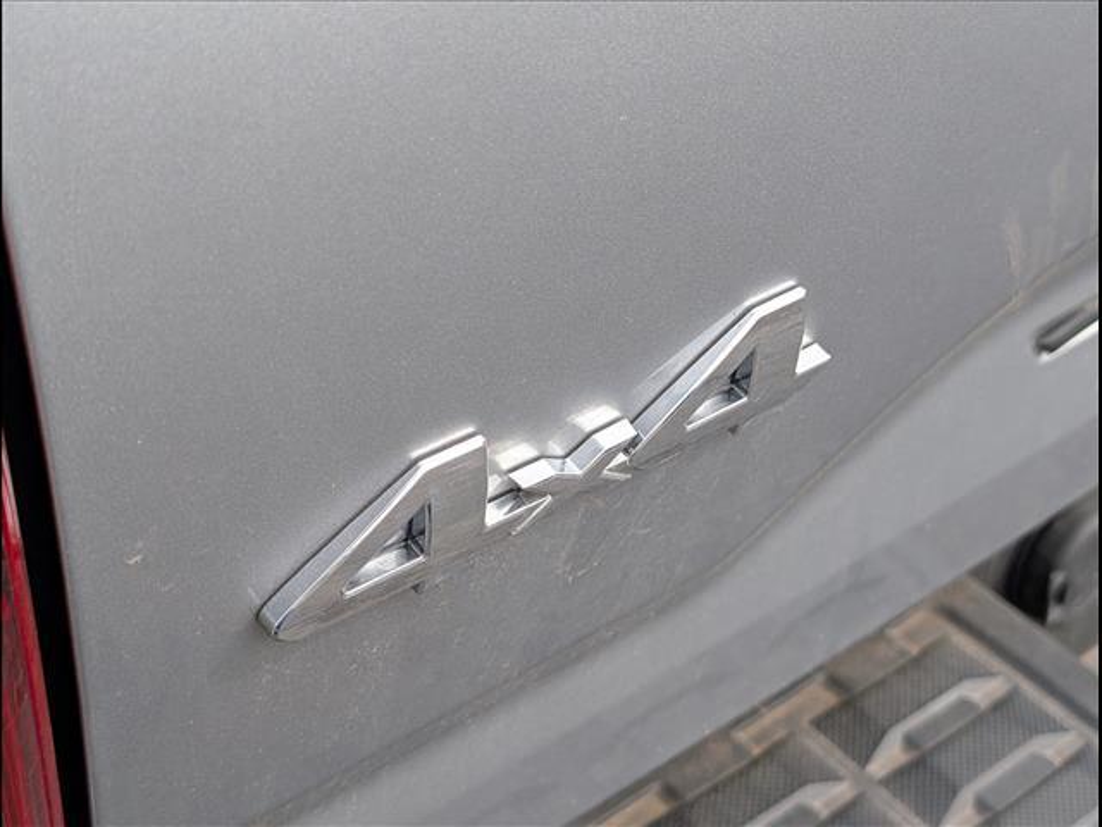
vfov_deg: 29.7
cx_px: 551
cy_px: 414
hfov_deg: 38.9
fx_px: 1560
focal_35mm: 49
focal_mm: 6.9
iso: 22
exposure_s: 1/370
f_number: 1.68
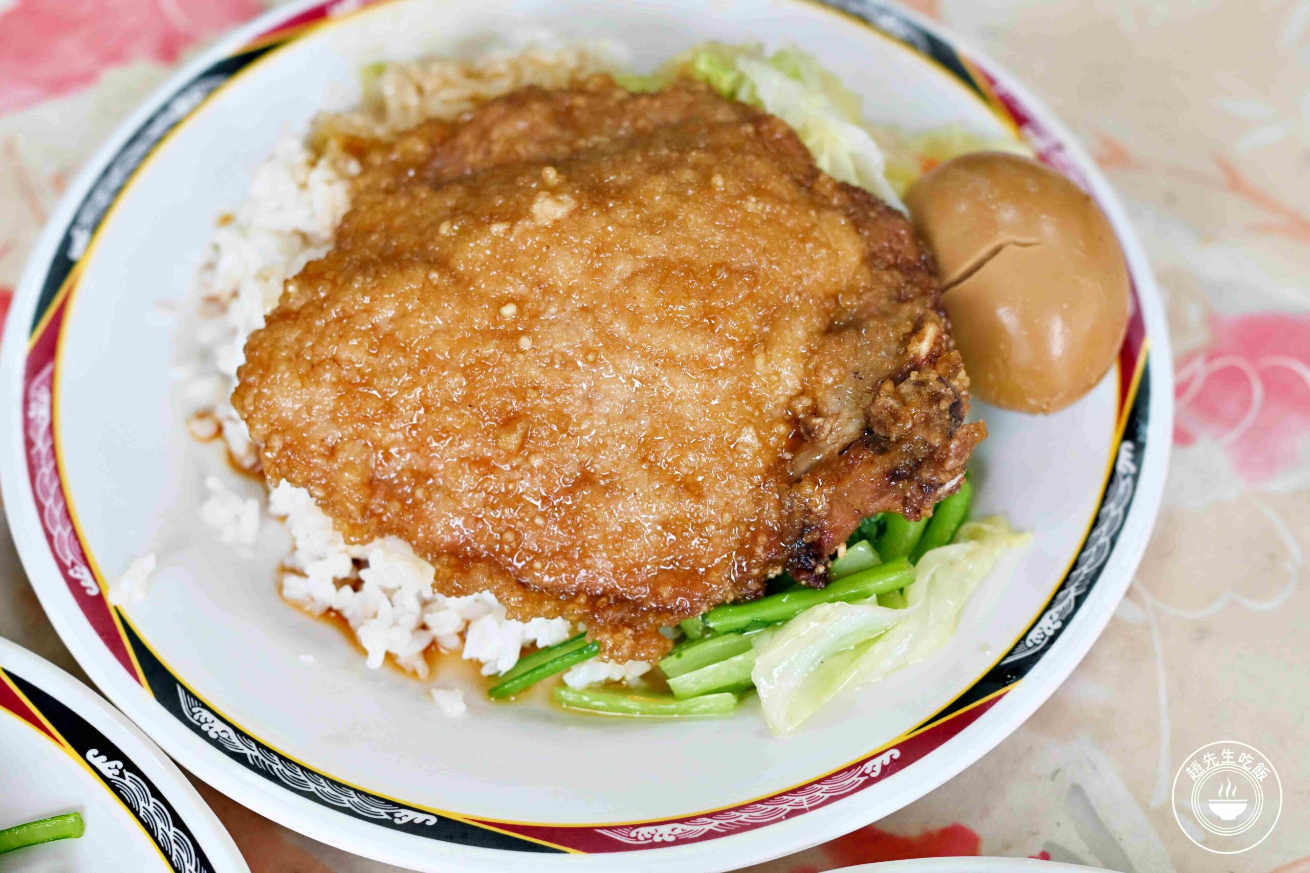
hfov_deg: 27.0
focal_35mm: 75
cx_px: 655
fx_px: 2729
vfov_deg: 18.2
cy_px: 436
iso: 320
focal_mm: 50
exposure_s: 1/200
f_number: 3.2
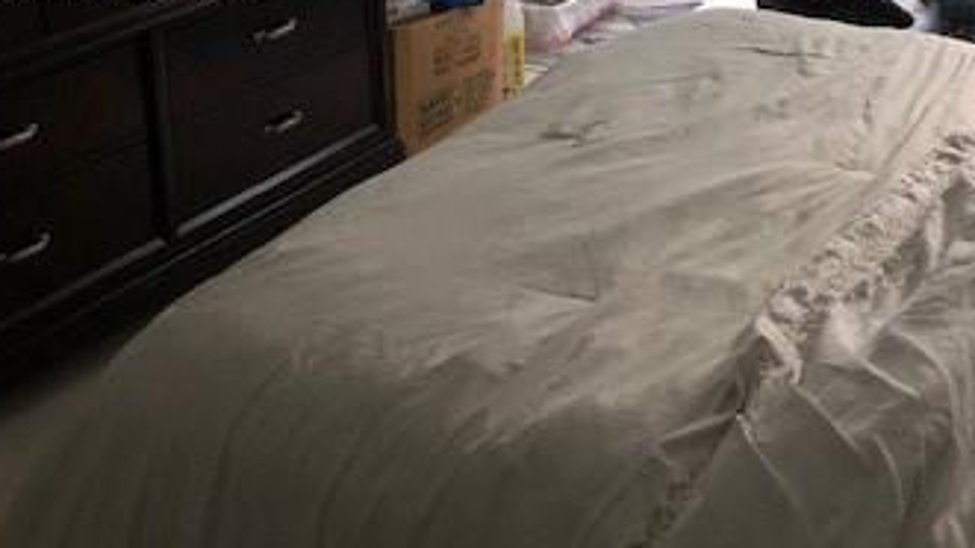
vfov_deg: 19.7
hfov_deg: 35.2
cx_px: 619
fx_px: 1525
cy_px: -18
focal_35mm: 59
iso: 20
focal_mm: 3.99
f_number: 1.8
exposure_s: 1/40
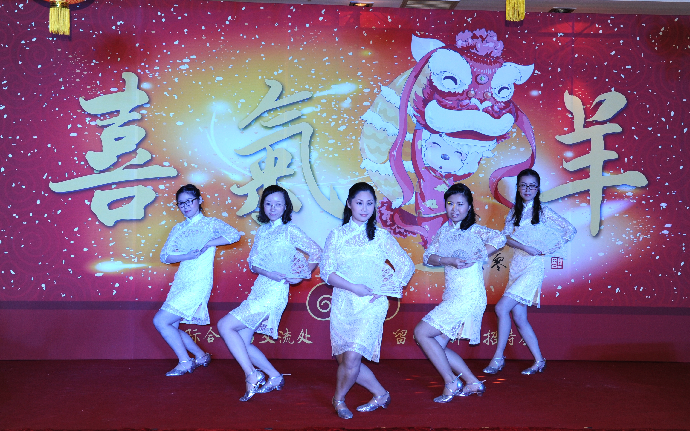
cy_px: 206
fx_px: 733
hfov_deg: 50.4
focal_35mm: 39
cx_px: 344
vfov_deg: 32.8
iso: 800
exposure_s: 1/250
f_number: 5
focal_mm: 38
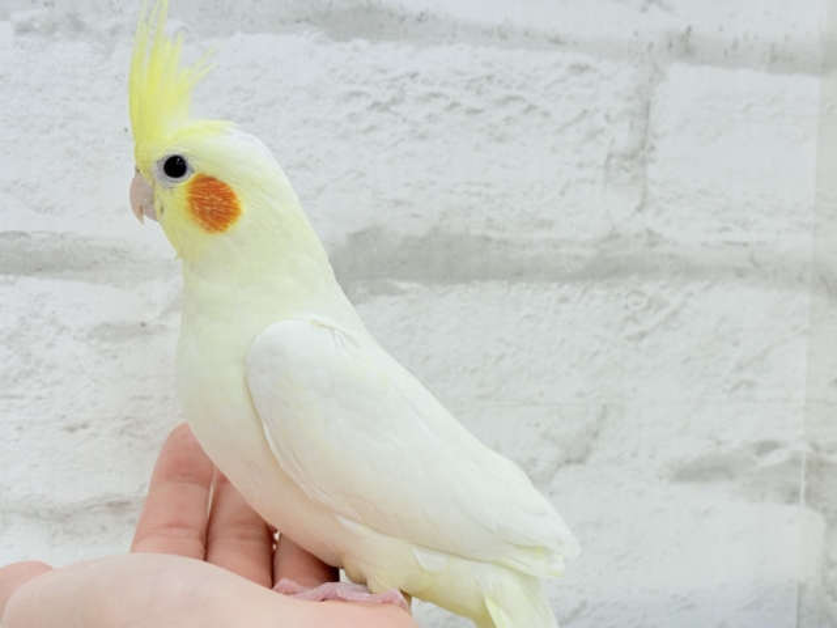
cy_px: 314
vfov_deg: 28.0
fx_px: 1257
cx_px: 418
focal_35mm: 52
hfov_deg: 36.8
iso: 64
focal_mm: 5.96
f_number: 1.6
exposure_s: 1/100
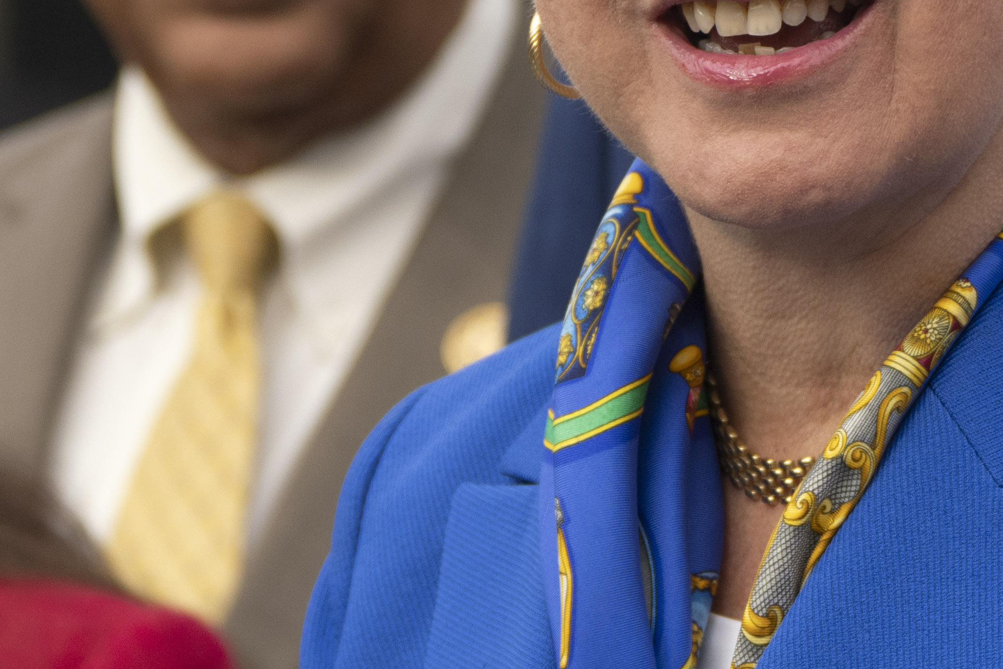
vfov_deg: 2.0
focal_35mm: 700
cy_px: 405
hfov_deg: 2.9
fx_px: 19498
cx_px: 162
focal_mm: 168
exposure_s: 1/800
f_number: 5.6
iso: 400
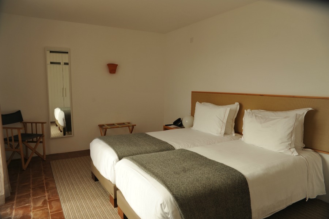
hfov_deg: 73.8
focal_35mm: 24
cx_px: 164
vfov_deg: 53.1
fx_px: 219
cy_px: 110
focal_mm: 24
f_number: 5.6
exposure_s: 1/60
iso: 250
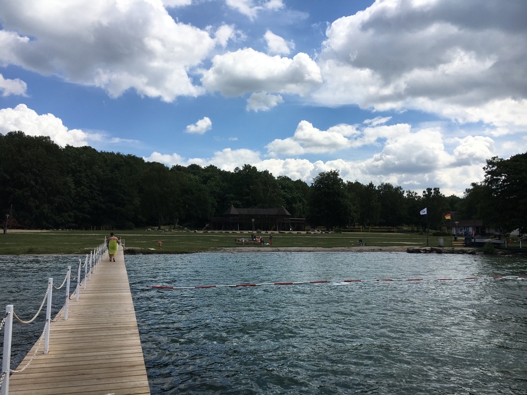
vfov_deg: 48.2
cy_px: 198
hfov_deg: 61.7
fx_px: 442
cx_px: 264
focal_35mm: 29
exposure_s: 1/2849
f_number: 2.2
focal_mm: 4.15
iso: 25
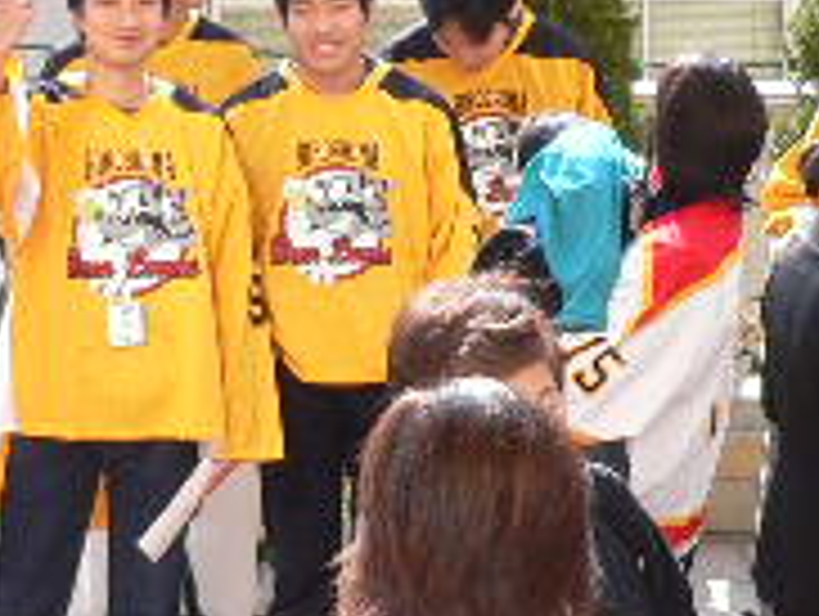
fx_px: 2914
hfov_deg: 16.0
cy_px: 274
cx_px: 284
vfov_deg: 12.1
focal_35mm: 123
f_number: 2.8
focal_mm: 5.8
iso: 100
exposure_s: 1/320
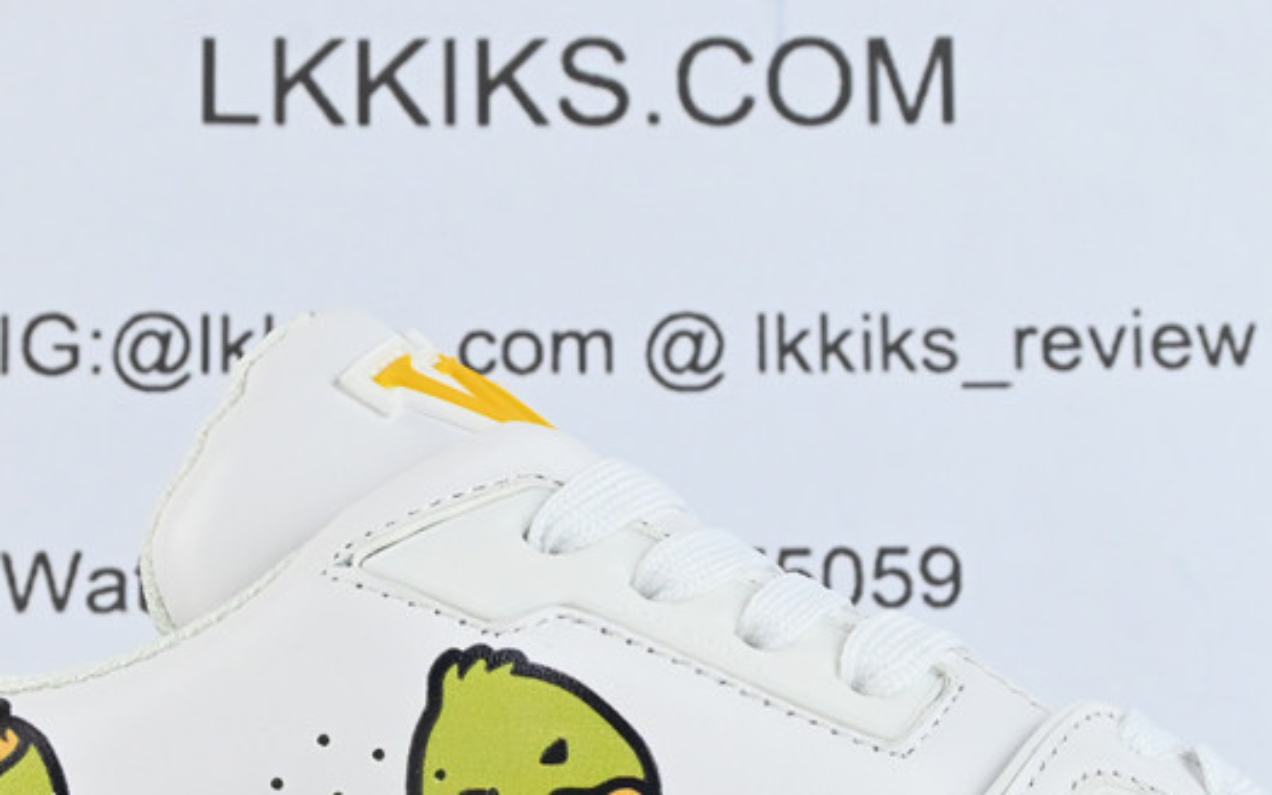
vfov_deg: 12.7
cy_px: 928
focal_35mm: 101
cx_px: 694
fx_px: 3508
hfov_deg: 20.5
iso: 1000
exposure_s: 1/80
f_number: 10
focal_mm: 29
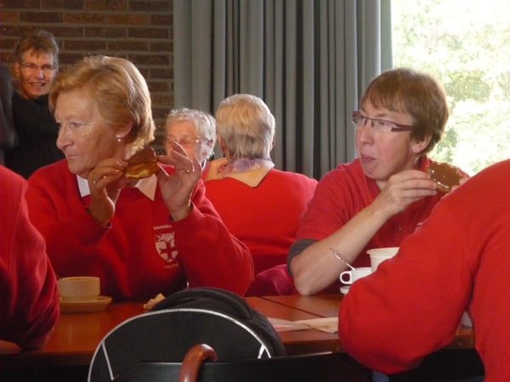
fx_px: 1473
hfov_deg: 19.6
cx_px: 255
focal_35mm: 100
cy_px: 191
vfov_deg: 14.8
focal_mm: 16.5
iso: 800
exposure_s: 1/60
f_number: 5.1
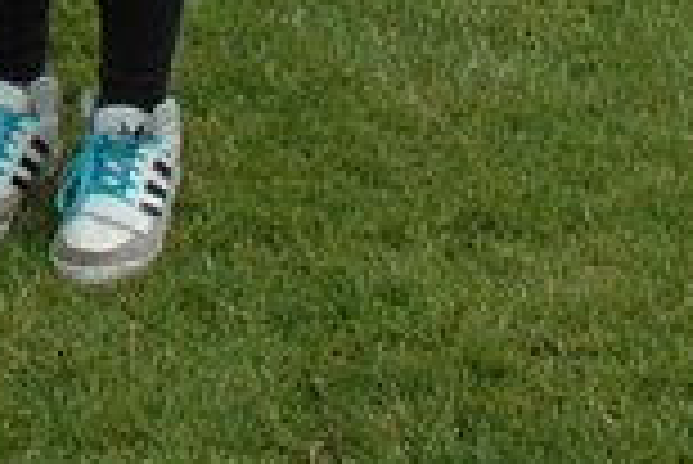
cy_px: -926
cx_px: -680
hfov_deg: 10.6
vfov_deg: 6.9
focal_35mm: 179
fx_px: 3449
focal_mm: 18
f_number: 9
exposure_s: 1/320
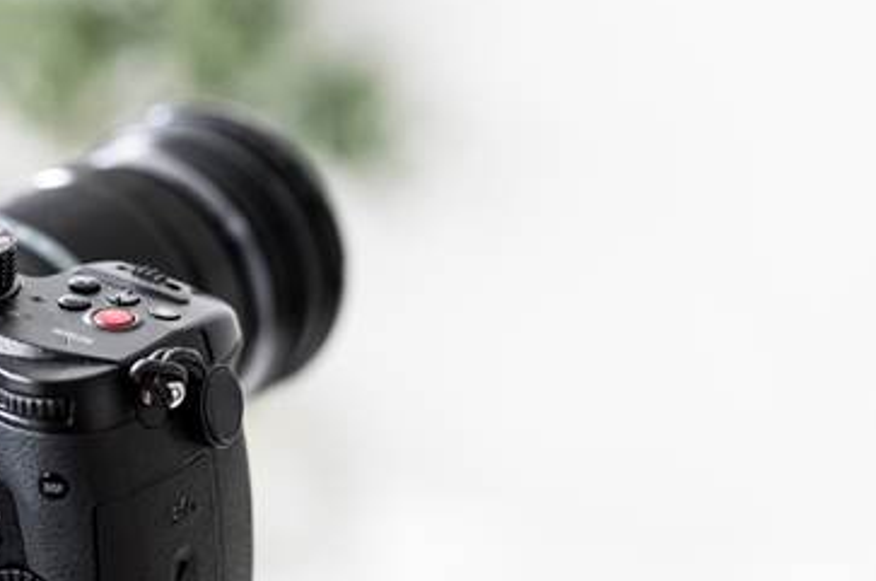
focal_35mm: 102
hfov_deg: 20.0
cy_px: 386
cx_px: 430
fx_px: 2479
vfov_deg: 13.4
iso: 250
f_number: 2.5
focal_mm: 50
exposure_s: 1/160
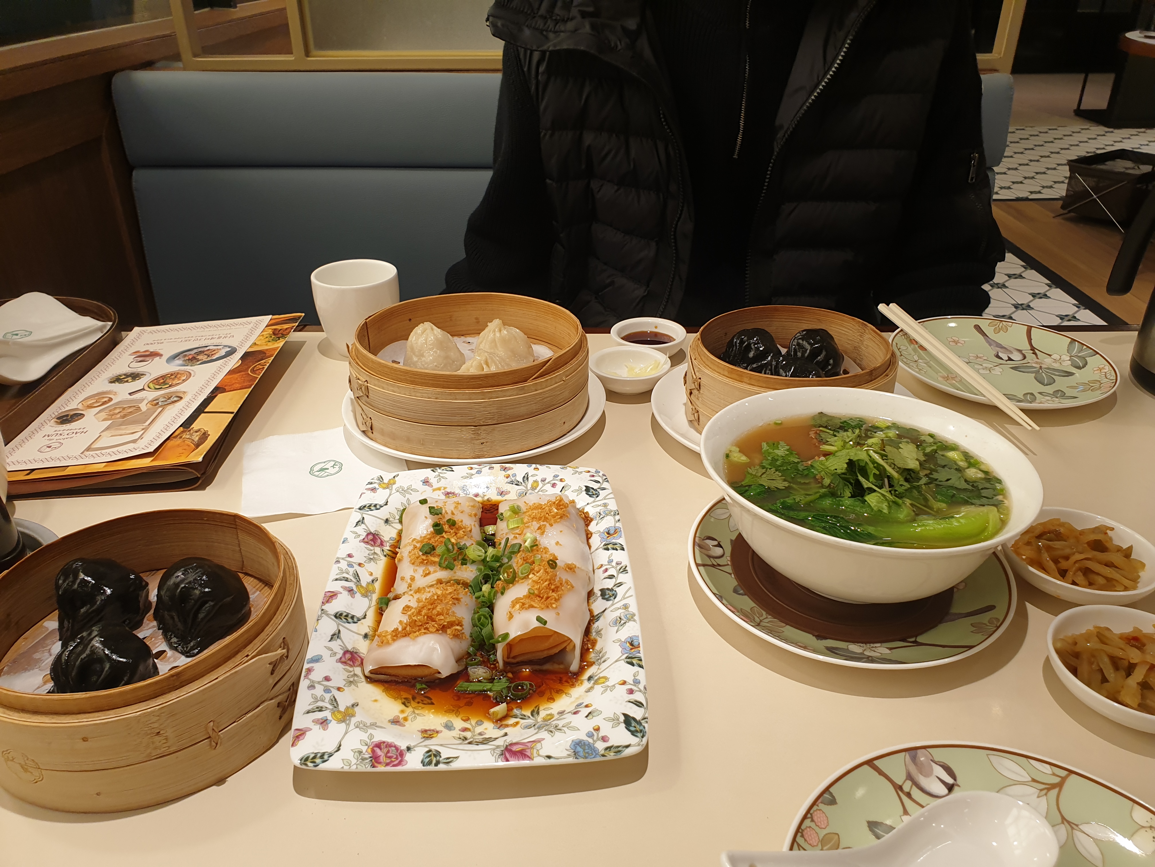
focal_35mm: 26
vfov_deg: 53.1
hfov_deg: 67.3
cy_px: 434
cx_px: 578
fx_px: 868
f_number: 2.4
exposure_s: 1/60
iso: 80
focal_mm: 4.3
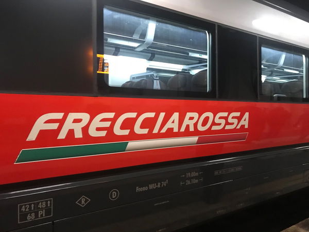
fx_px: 250
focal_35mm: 28
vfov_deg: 49.7
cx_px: 154
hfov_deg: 63.4
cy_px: 116
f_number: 1.8
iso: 80
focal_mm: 3.99
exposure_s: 1/7
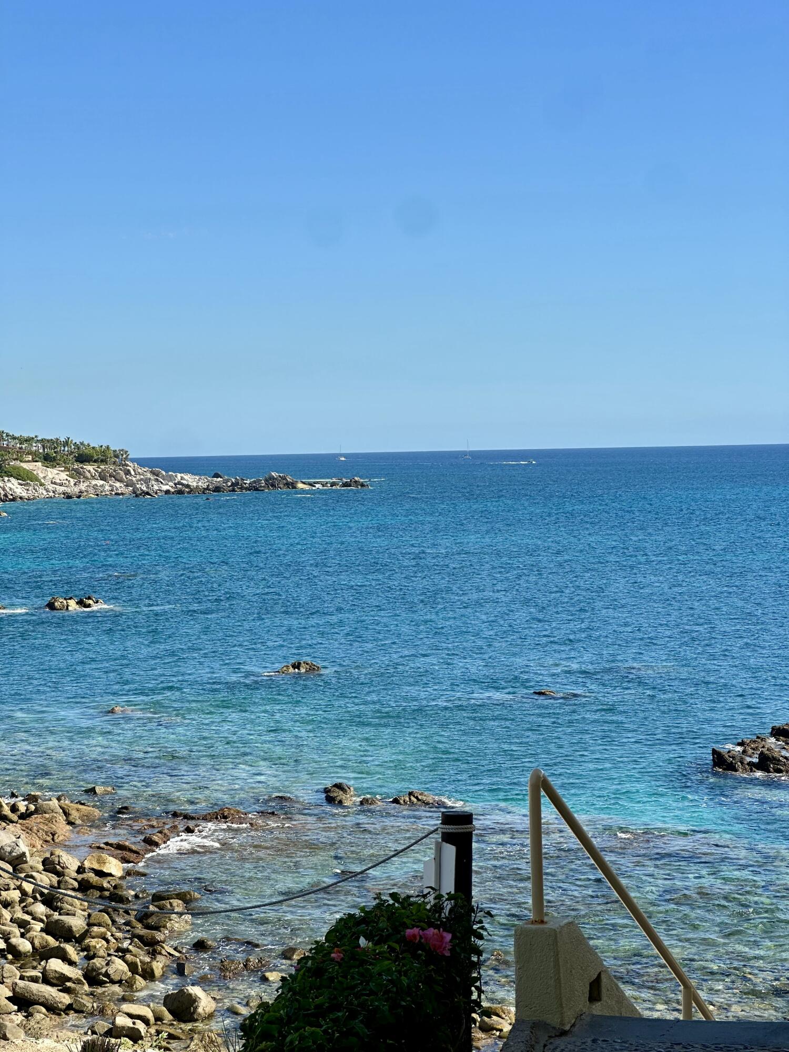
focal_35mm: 77
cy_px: 526
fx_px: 2340
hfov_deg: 19.1
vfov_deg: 25.3
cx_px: 394
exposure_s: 1/840
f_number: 2.8
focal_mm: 9
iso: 32
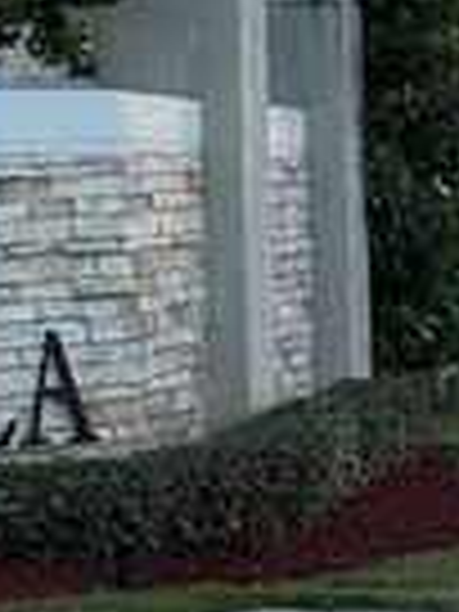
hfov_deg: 6.1
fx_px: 4155
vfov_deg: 8.4
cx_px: -522
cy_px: 187
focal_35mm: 235
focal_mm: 6.76
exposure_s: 1/1285
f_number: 1.78
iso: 100
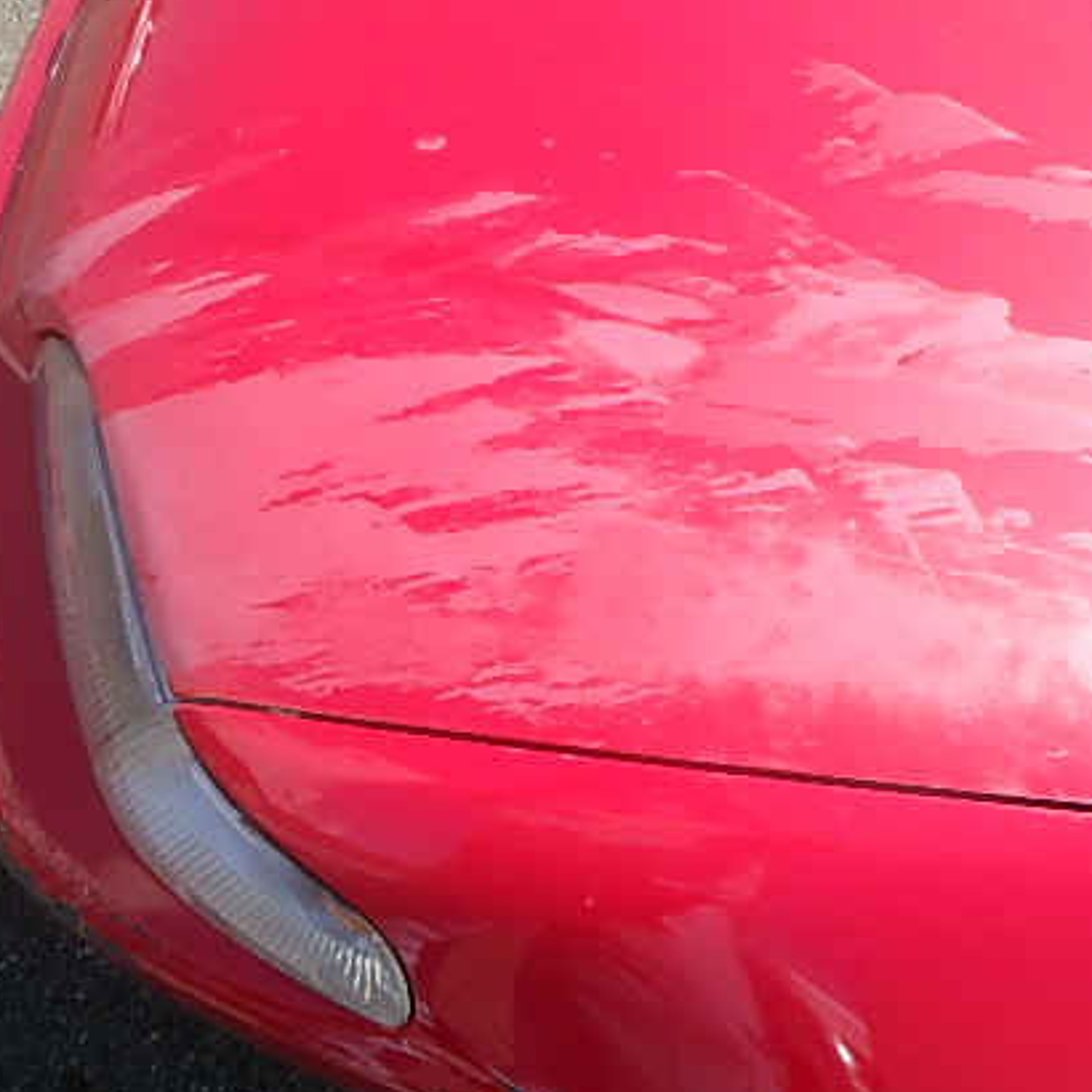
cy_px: 511
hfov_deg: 55.6
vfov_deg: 55.6
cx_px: 535
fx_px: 1035
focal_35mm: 29
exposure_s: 1/800
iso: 125
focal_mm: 3.7
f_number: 3.5
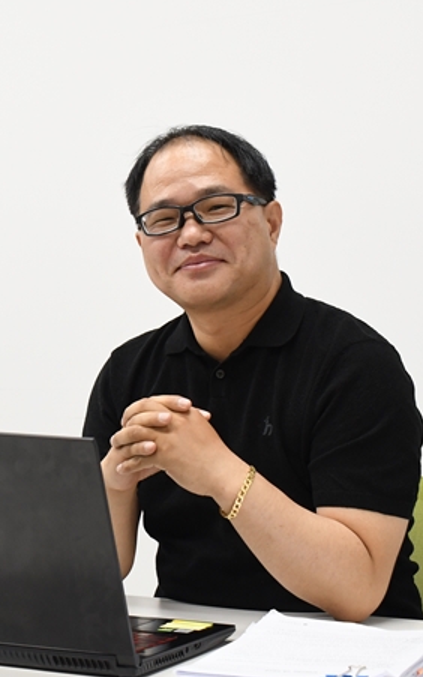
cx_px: 116
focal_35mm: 67
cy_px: 338
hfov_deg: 19.3
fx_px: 1235
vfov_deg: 30.6
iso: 1250
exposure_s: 1/80
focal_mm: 29
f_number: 5.6
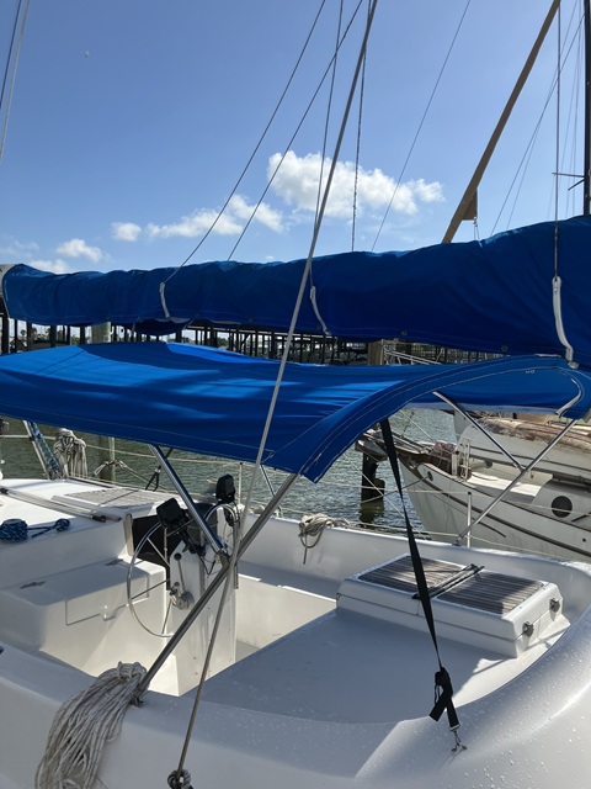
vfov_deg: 63.4
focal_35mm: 28
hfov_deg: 49.7
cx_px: 296
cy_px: 394
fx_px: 637
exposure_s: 1/3040
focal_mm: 3.99
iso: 32
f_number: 1.8
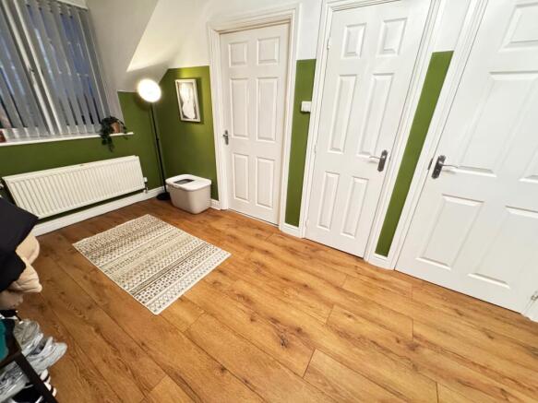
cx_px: 269
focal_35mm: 14
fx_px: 218
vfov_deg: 85.7
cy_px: 202
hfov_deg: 102.1
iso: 1600
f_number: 2.2
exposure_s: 1/33
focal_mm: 2.22
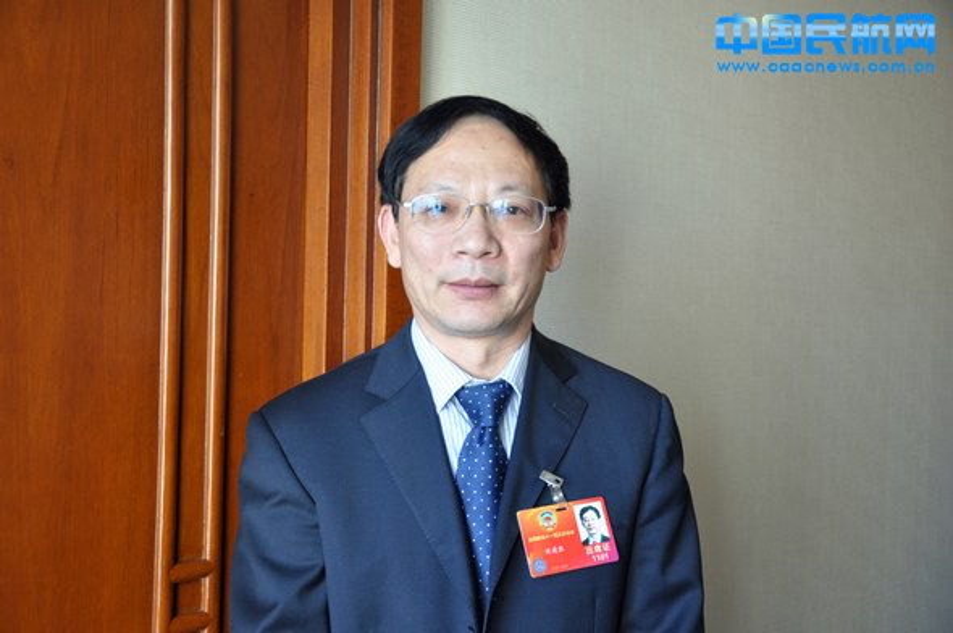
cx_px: 476
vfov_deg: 29.8
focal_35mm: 45
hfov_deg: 43.6
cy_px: 316
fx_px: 1190
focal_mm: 30
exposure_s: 1/30
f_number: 4.2
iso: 560
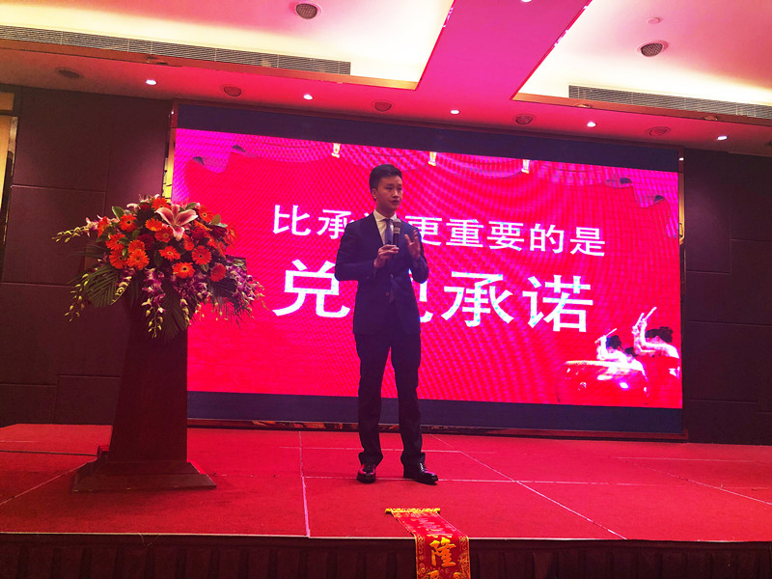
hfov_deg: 63.4
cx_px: 386
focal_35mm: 28
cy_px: 290
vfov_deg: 49.7
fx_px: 624
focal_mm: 3.99
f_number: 1.8
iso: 40
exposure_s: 1/30
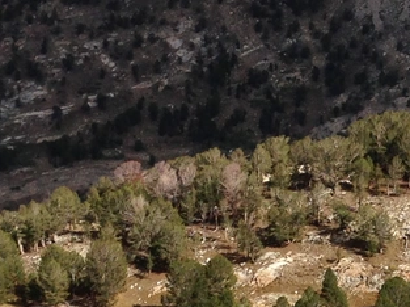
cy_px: 268
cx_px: 449
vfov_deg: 9.7
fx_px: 1798
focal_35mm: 152
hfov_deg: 12.8
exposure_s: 1/2358
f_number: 2.4
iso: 50
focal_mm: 4.13
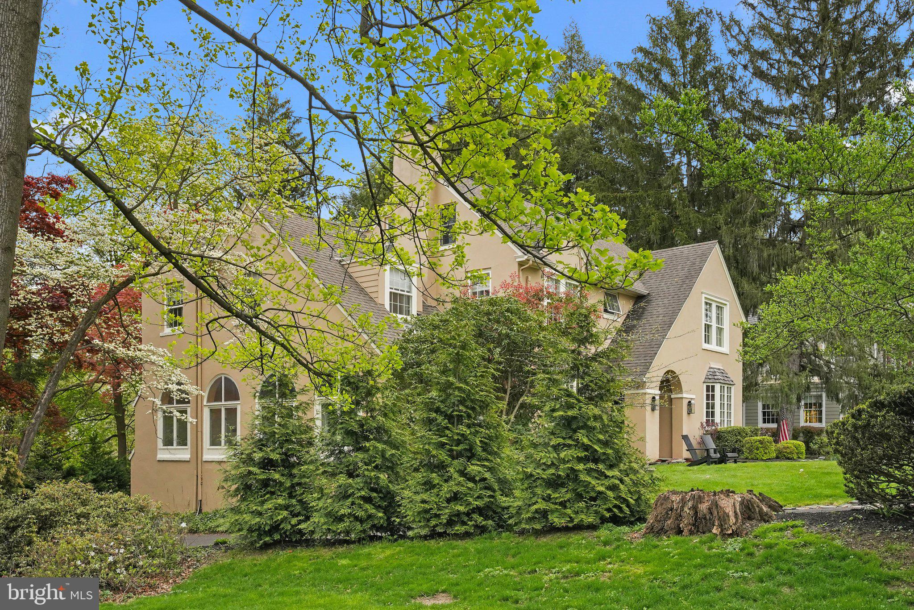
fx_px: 838
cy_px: 305
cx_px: 457
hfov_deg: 57.2
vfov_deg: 40.0
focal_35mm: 33
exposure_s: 1/1250
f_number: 8
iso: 3200
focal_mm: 33
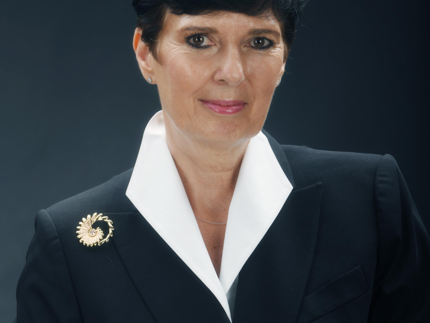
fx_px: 2969
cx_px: 215
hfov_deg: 8.3
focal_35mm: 239
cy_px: 211
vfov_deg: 6.2
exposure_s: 1/250
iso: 160
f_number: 9
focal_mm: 165
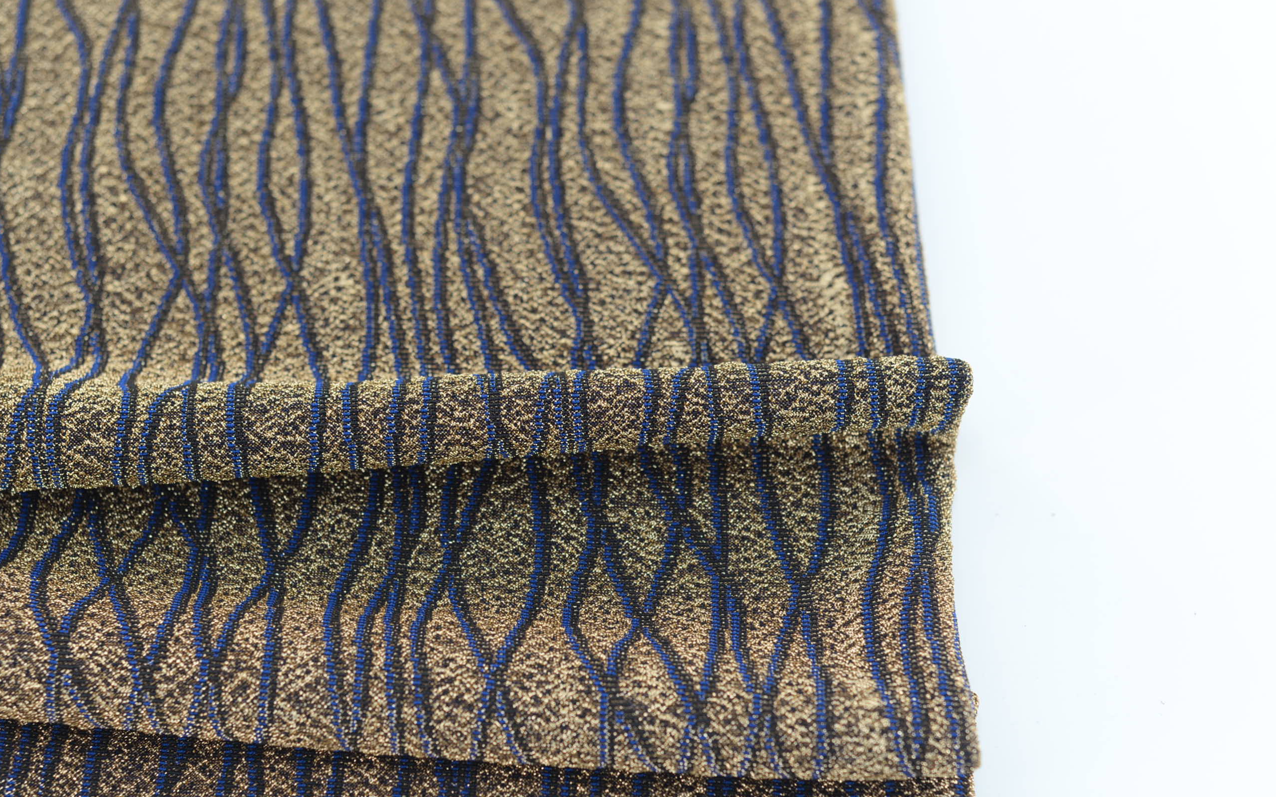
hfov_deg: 34.0
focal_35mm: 60
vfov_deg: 21.6
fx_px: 2086
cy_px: 460
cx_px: 563
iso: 100
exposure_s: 1/60
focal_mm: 50
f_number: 4
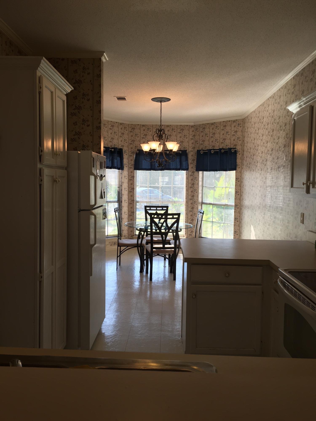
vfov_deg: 61.7
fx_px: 353
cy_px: 210
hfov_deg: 48.2
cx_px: 158
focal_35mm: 29
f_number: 2.2
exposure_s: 1/120
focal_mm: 4.15
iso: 32
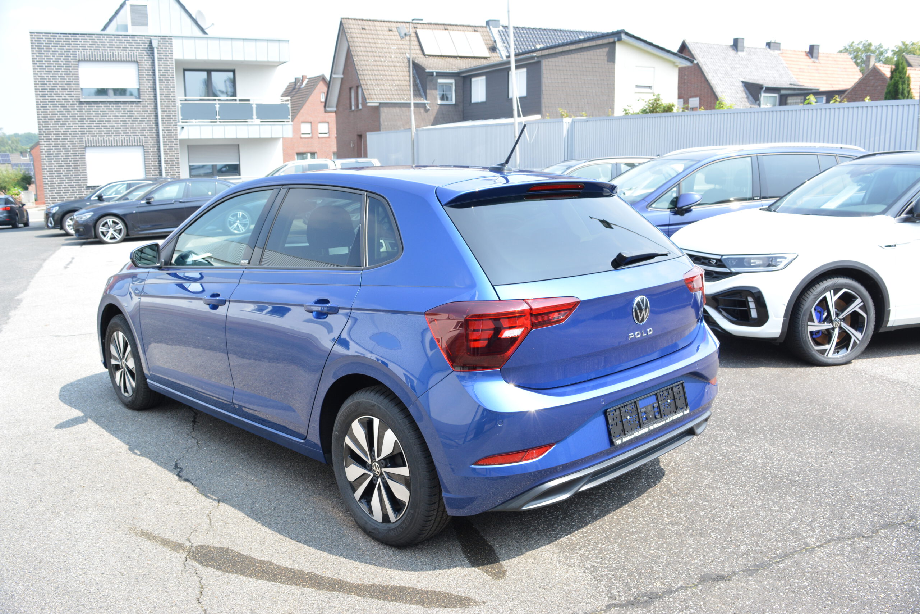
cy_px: 307
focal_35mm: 30
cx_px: 460
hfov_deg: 61.9
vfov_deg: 43.6
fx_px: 767
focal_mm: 20
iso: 320
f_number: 8
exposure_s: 1/250
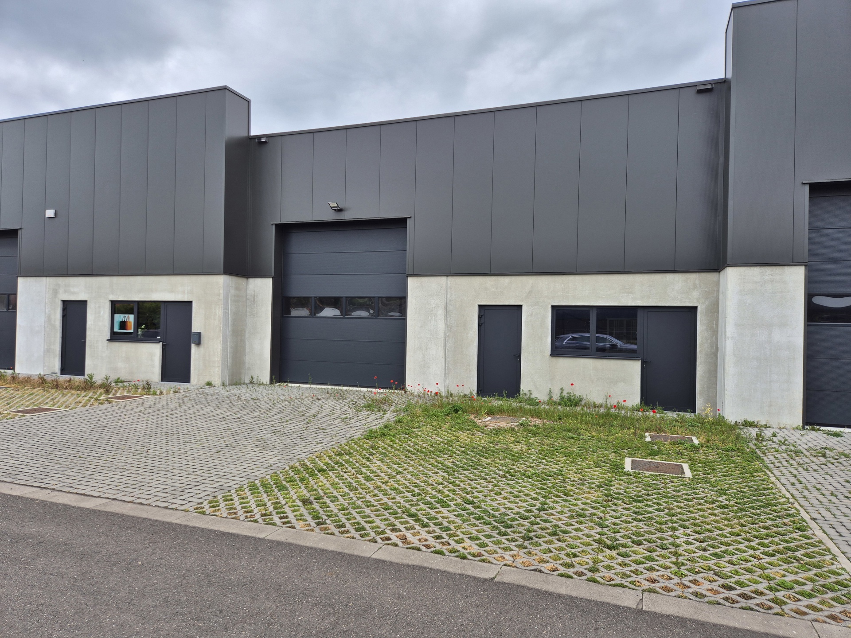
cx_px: 426
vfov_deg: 58.9
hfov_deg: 73.9
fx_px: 565
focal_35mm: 23
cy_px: 319
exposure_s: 1/228
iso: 25
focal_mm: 5.4
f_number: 1.8
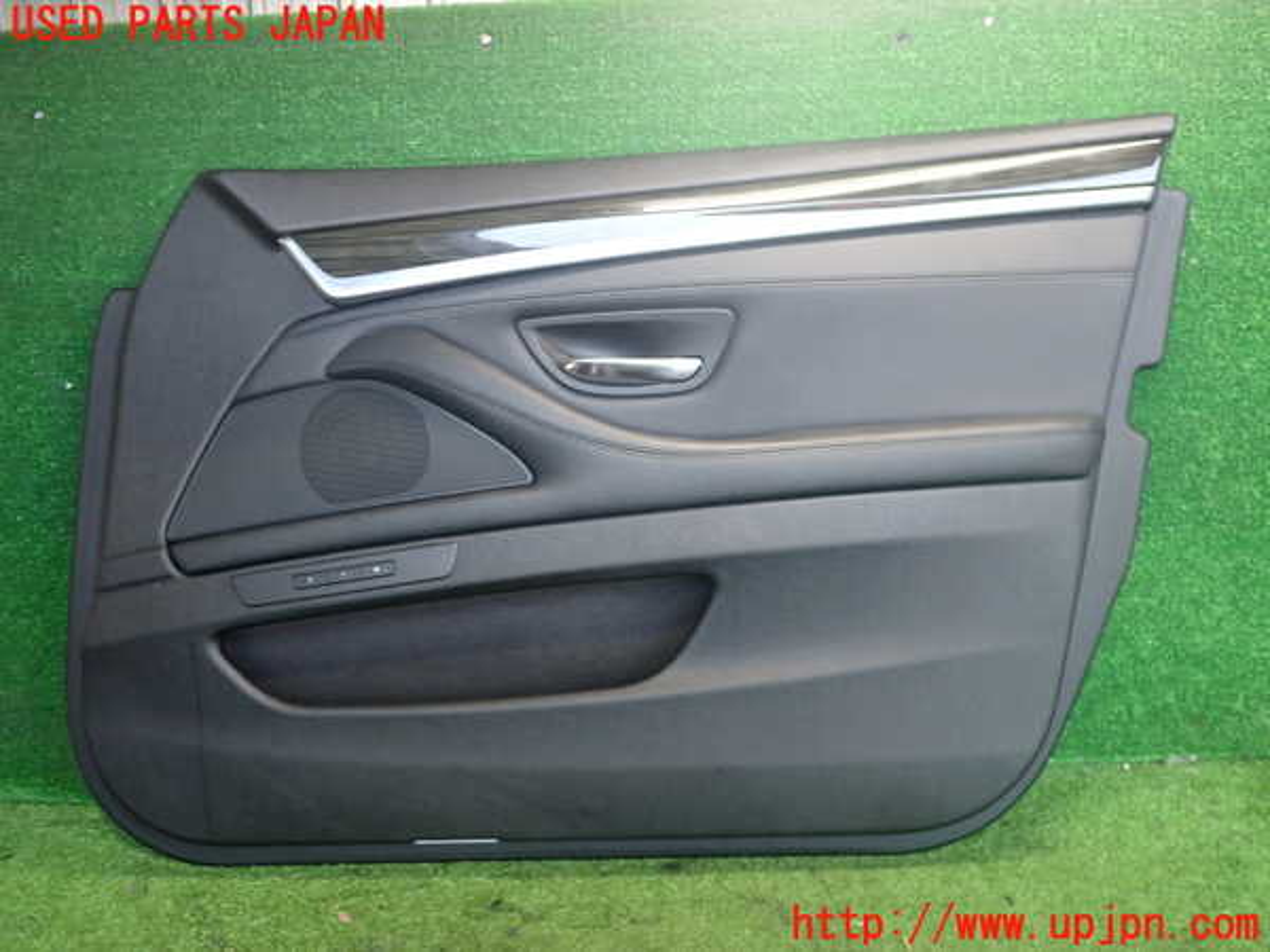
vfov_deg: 46.8
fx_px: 1101
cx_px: 635
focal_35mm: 30
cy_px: 476
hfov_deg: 60.0
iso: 320
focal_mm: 5.4
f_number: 2.3
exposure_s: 1/30
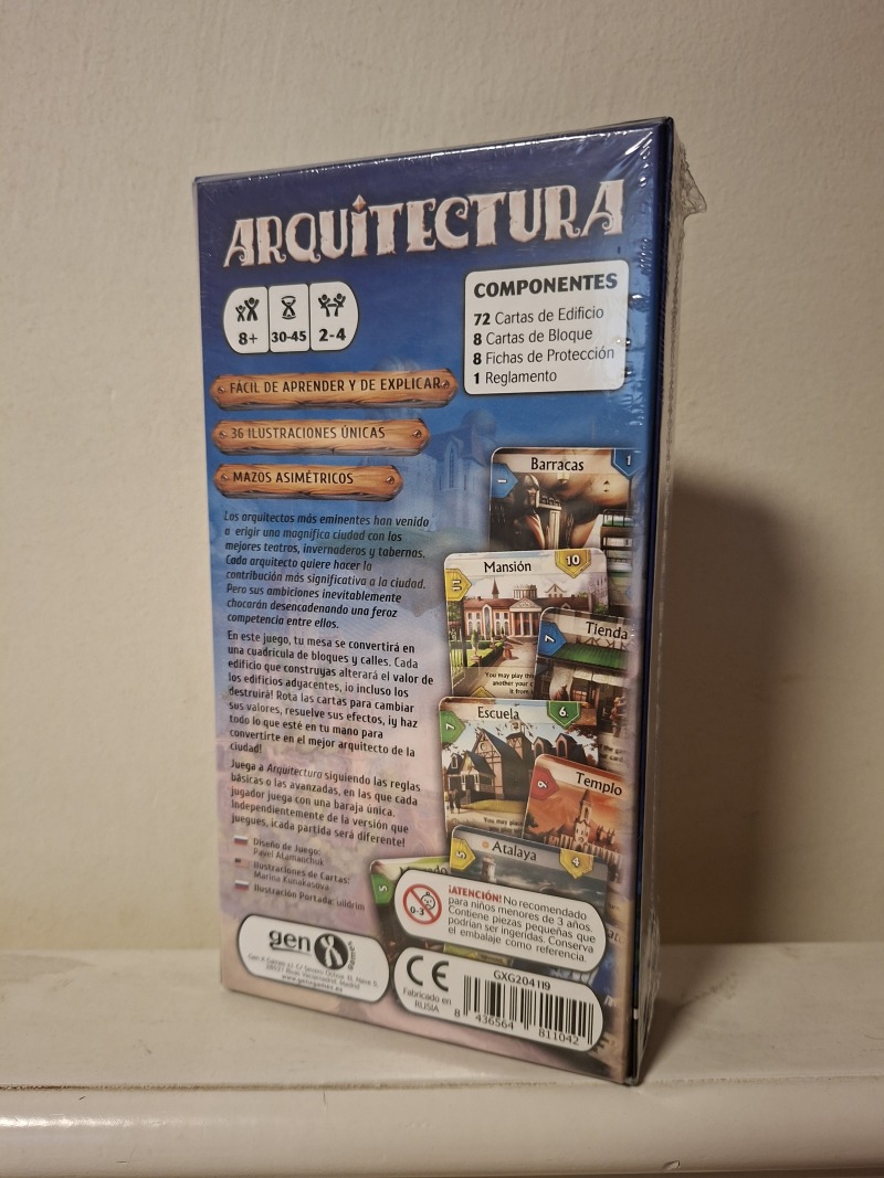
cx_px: 442
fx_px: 783
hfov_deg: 58.9
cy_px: 589
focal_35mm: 23
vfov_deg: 73.9
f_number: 1.8
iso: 320
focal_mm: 5.54
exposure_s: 1/33
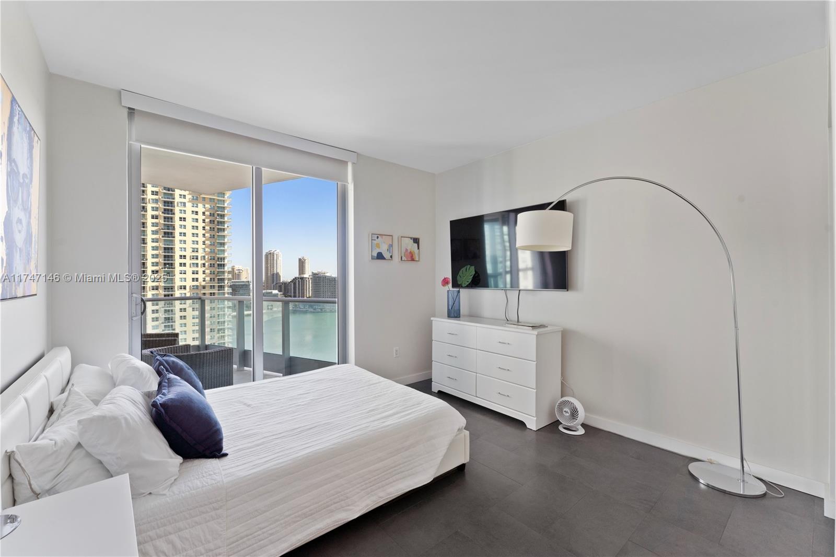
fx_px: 344
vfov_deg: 78.1
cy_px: 278
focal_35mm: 15
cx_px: 418
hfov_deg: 101.2
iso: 100
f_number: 10
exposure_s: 1/15
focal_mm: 14.8
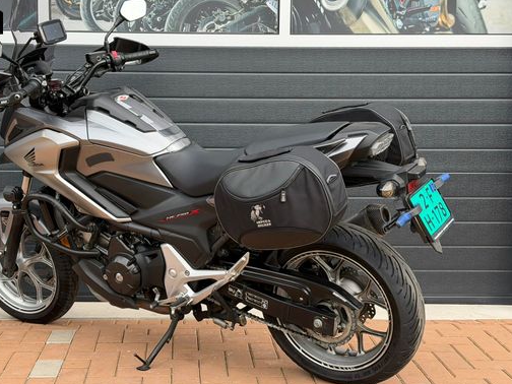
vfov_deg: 24.0
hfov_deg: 31.6
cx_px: 198
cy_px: 210
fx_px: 902
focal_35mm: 61
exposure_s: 1/928
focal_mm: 6.76
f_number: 1.78
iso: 80
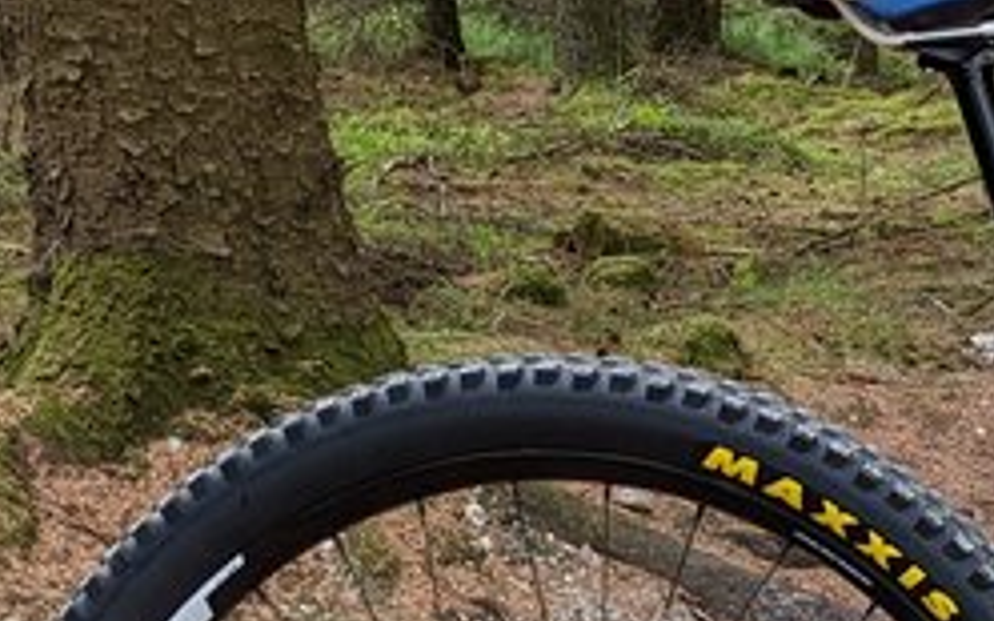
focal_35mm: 118
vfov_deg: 10.8
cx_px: 1387
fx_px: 3197
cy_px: 801
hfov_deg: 16.4
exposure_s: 1/50.2
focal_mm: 4.38
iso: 56
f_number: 1.73
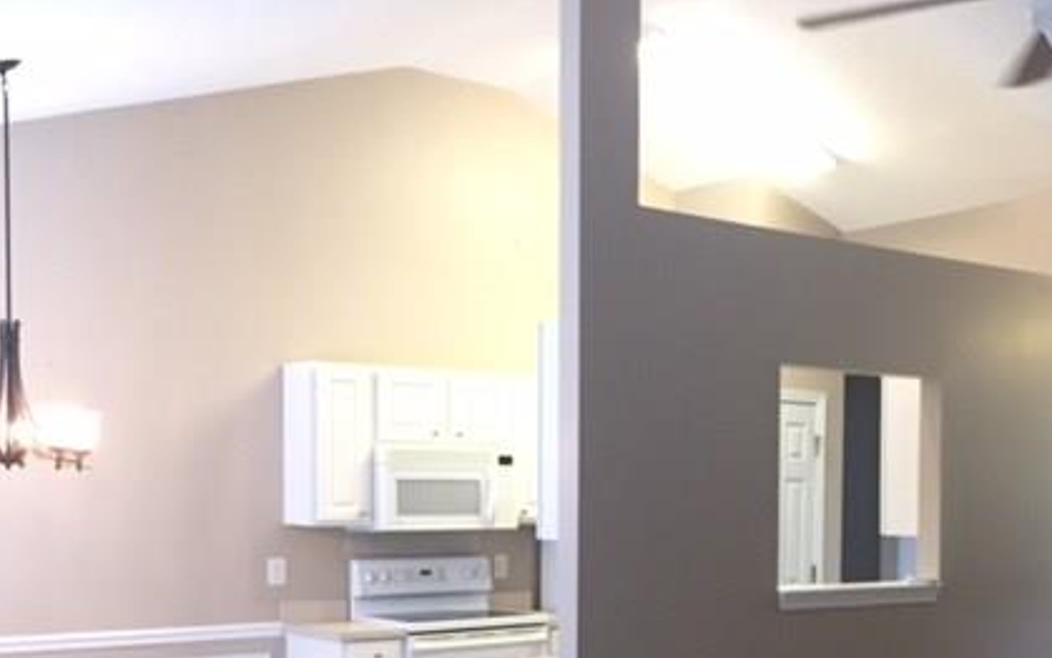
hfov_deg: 42.1
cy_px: 560
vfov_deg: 26.7
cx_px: 695
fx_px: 1348
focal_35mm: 47
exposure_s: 1/30
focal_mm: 4.15
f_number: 2.2
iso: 200
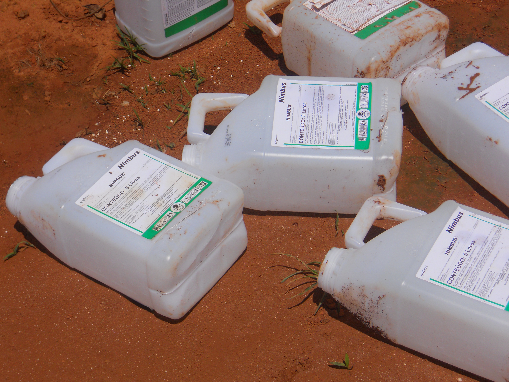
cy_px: 191
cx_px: 254
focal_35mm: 74
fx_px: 1088
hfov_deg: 26.3
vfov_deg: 19.9
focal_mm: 13.2
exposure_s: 1/500
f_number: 8.8
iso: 80
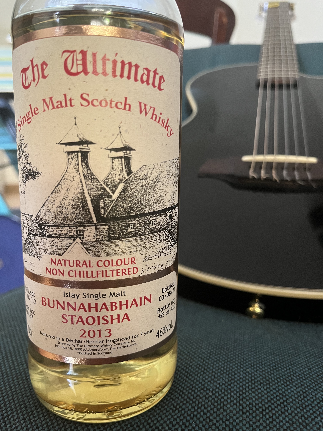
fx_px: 323
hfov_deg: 53.1
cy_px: 216
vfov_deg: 67.3
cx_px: 162
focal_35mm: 26
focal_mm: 5.1
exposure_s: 1/44
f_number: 1.6
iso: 500
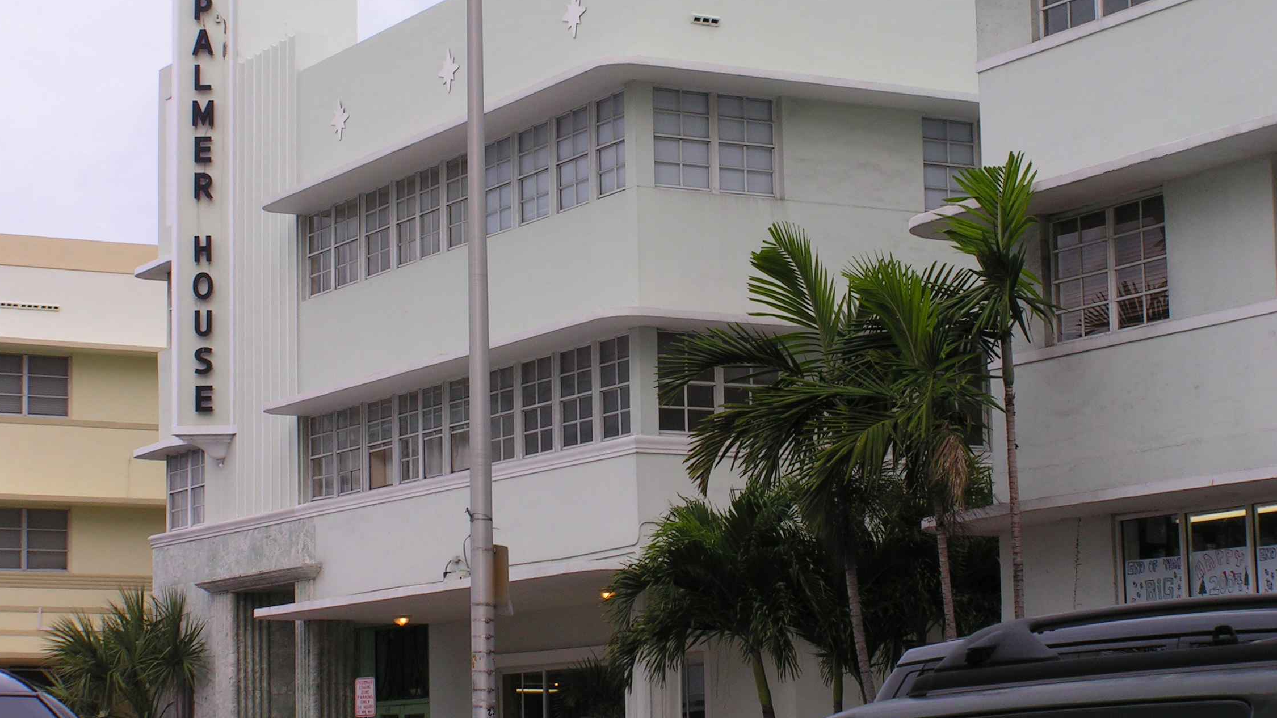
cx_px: 637
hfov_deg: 24.2
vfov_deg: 13.7
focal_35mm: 88
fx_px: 2980
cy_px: 298
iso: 50
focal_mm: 13.4
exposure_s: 1/125
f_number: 5.6
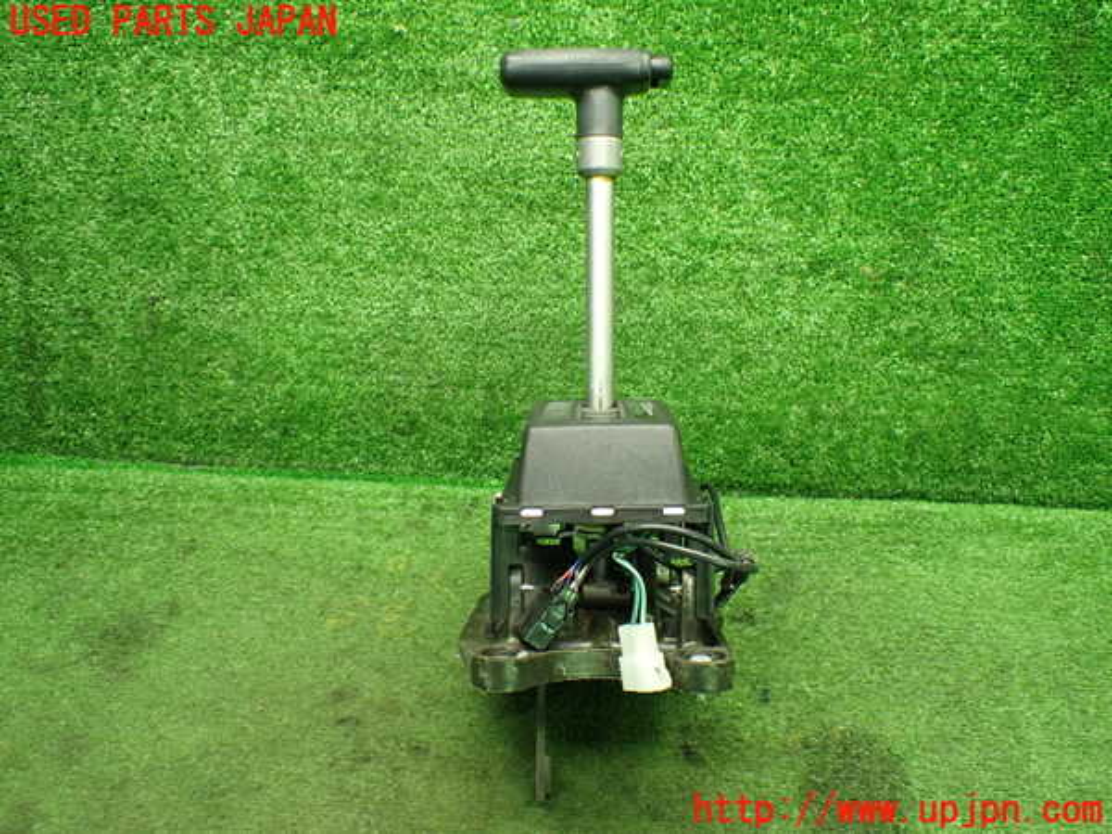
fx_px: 964
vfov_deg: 46.8
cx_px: 556
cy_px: 417
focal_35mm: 30
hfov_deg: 60.0
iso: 800
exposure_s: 1/80
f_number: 2.3
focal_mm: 5.4
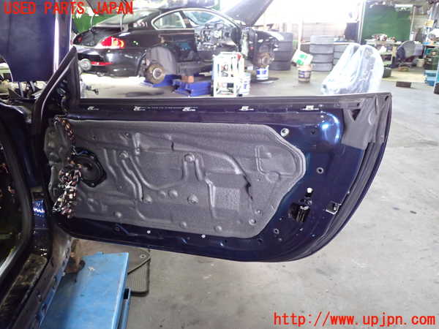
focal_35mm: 30
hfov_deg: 60.0
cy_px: 164
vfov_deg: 46.8
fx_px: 380
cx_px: 220
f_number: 2.3
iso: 500
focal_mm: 5.4
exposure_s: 1/30
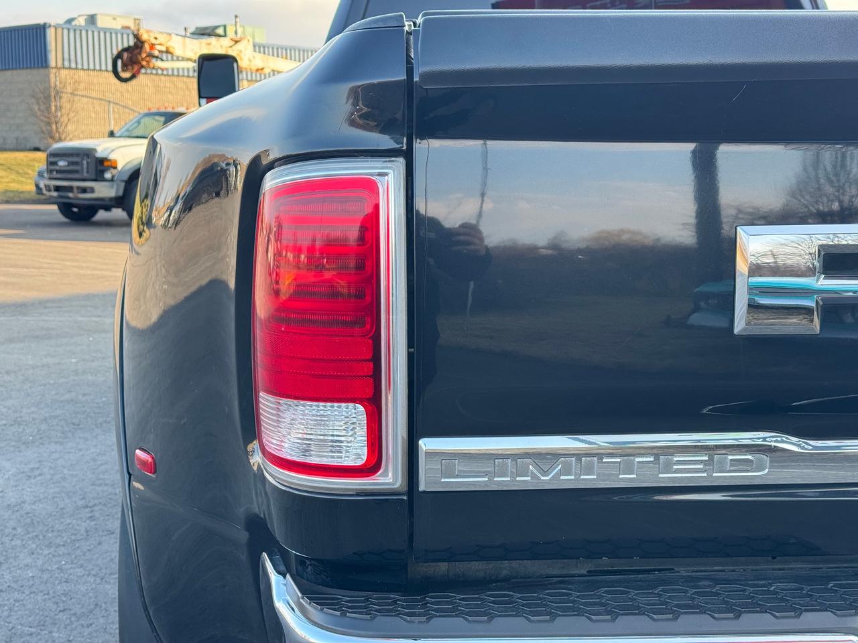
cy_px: 322
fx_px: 1190
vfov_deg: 30.3
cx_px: 429
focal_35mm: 48
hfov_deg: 39.7
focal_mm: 6.76
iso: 64
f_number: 1.78
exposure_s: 1/394
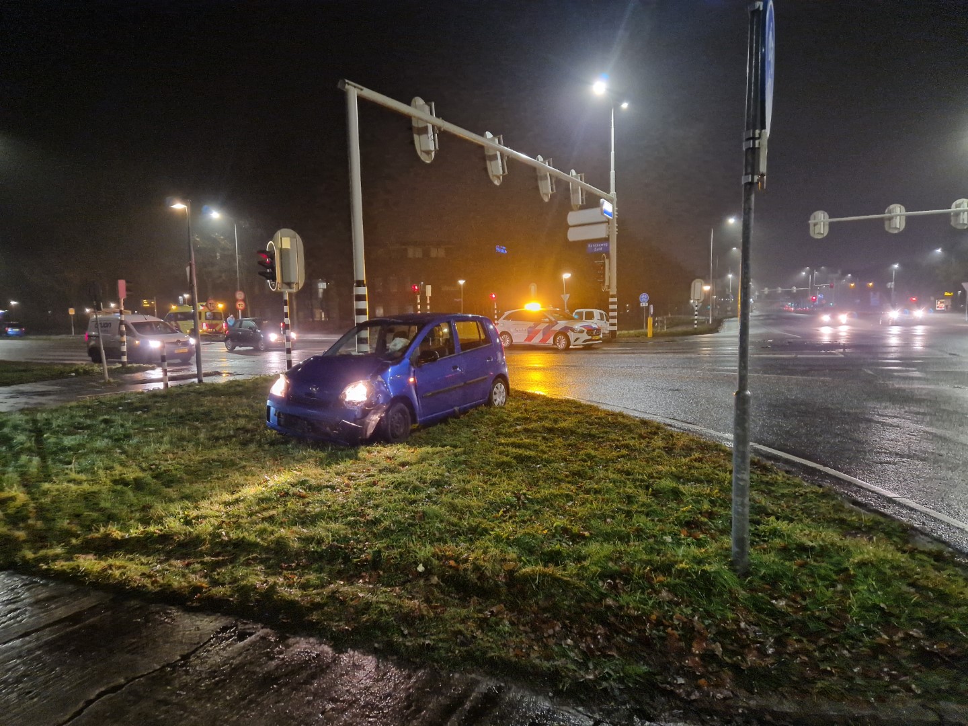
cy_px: 363
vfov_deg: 58.9
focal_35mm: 23
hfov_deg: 73.9
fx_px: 643
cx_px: 484
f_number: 1.8
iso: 800
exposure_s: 1/25
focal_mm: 5.4
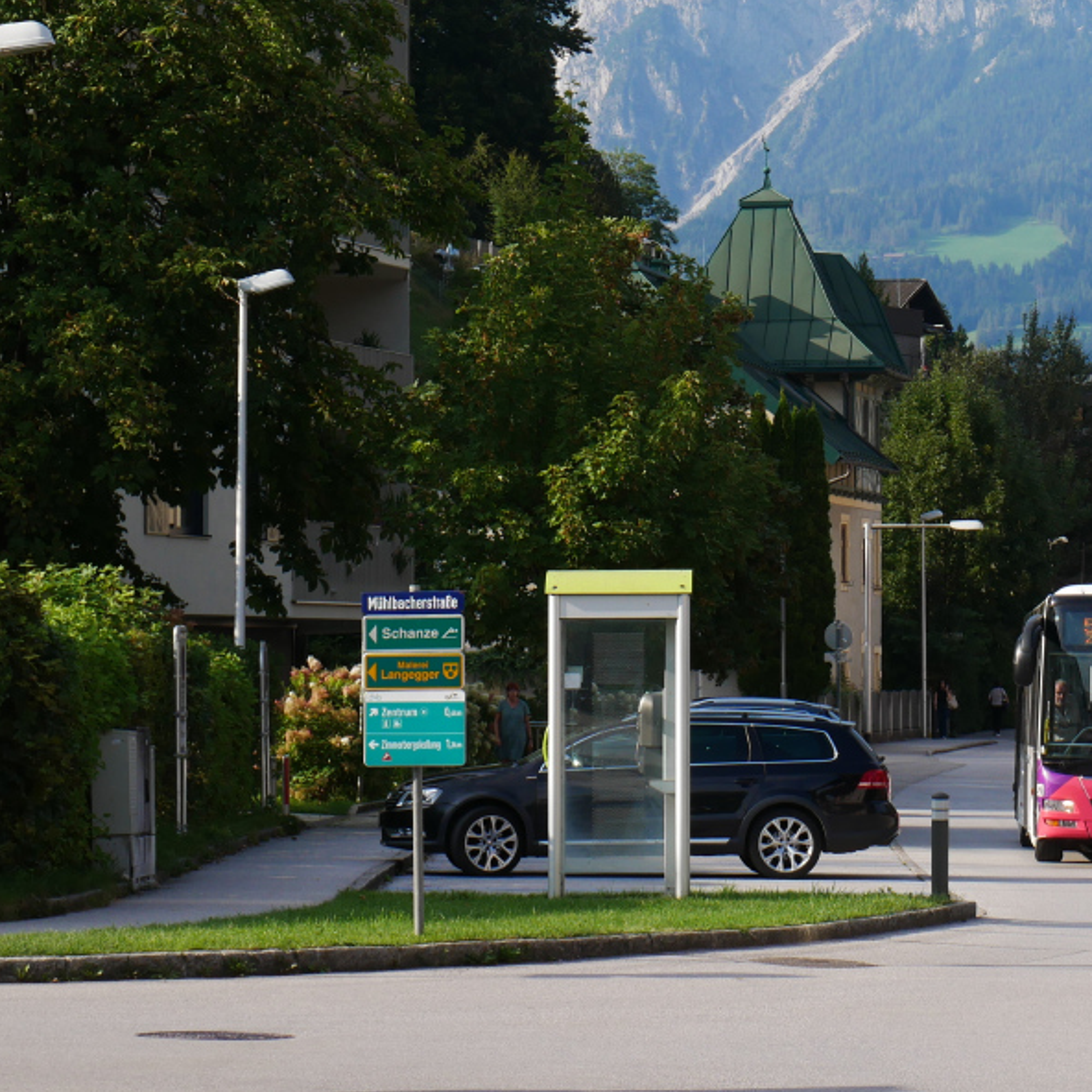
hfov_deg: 10.6
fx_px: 5818
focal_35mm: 163
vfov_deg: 10.7
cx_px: 1122
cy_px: 210
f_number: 8
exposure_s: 1/320
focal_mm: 42
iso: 200
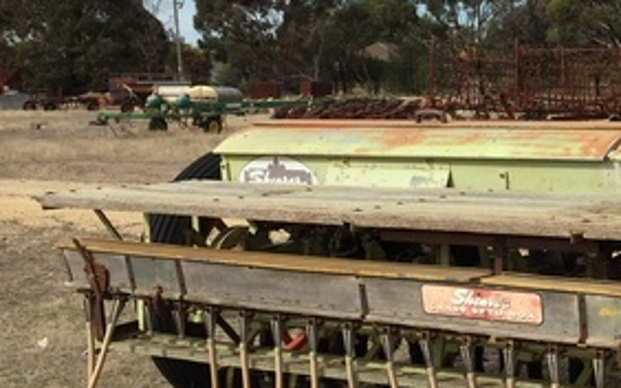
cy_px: 252
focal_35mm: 72
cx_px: 689
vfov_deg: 18.0
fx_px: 1218
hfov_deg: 26.3
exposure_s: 1/2083
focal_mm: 4.15
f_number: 2.2
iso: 32
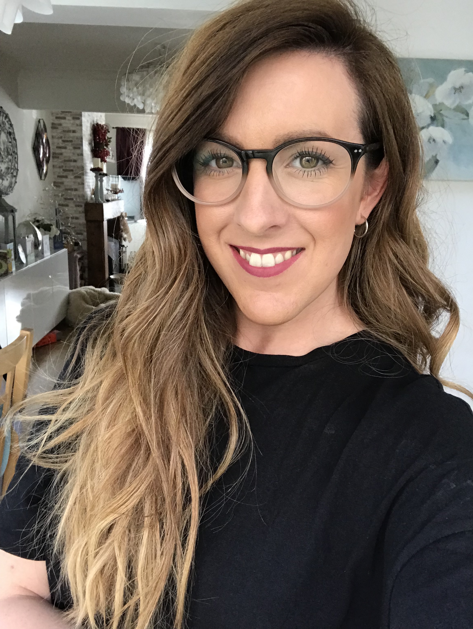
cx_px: 236
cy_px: 314
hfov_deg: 44.2
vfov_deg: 56.8
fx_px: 582
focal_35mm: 32
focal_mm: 2.87
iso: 50
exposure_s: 1/33
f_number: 2.2
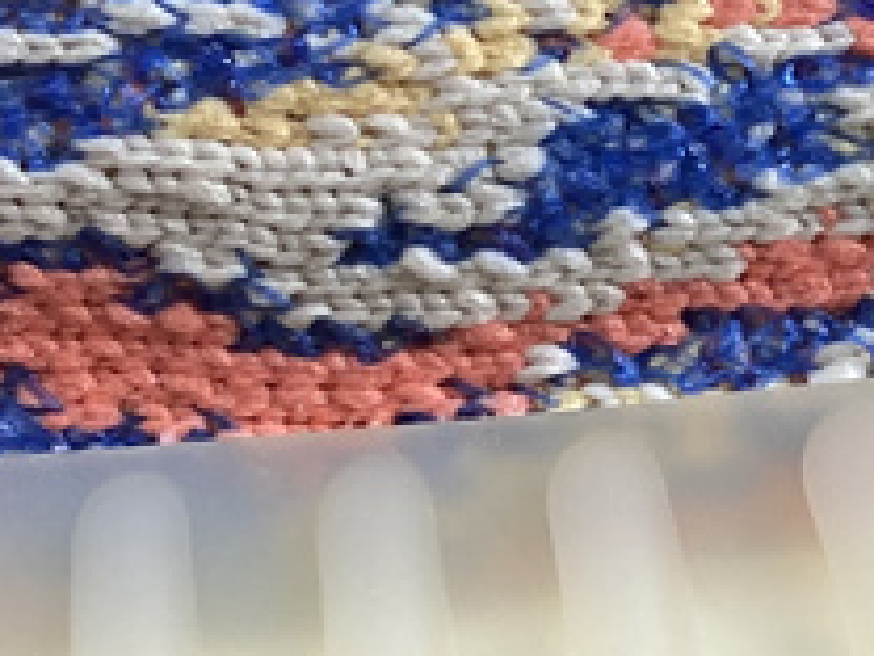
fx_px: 3156
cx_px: 1832
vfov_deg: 11.8
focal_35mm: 125
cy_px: 109
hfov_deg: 13.2
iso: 80
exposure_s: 1/100
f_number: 1.8
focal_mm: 4.25
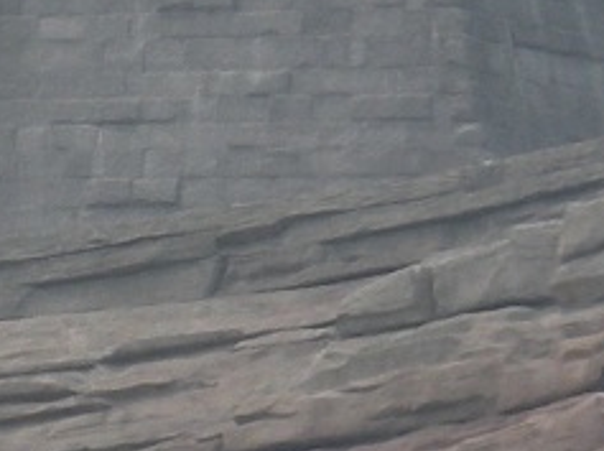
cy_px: -429
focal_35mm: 634
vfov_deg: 2.3
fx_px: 11046
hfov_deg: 3.1
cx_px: -464
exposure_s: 1/648
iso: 64
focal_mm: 17.4
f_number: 5
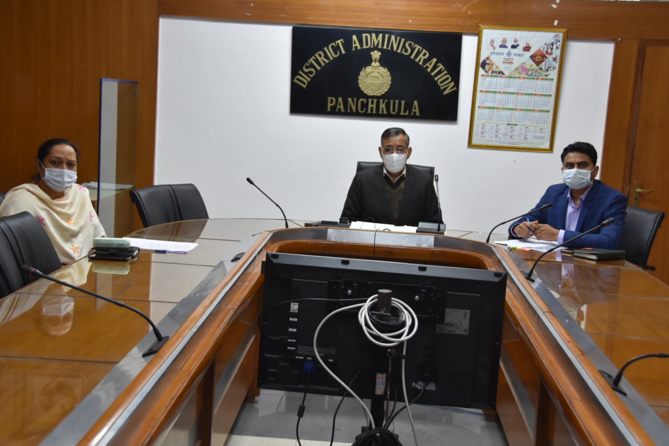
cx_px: 331
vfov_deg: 27.5
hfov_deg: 40.3
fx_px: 910
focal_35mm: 49
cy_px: 224
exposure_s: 1/100
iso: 800
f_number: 5
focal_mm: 32
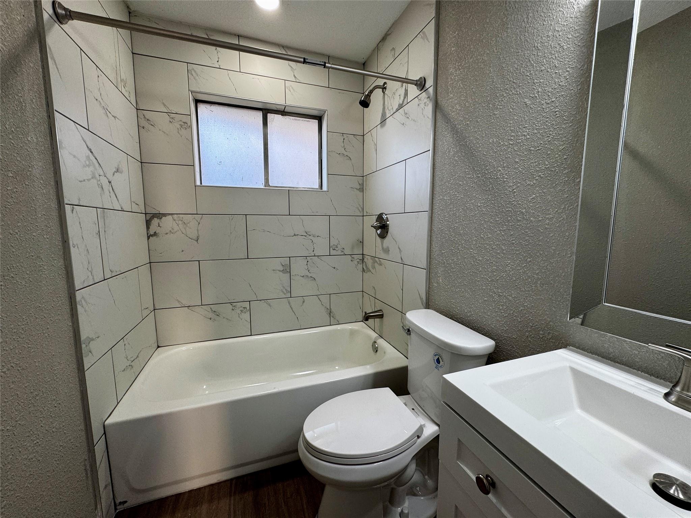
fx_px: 279
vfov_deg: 85.7
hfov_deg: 102.1
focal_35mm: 14
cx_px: 346
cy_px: 259
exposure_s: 1/120
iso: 125
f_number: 2.2
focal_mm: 2.22
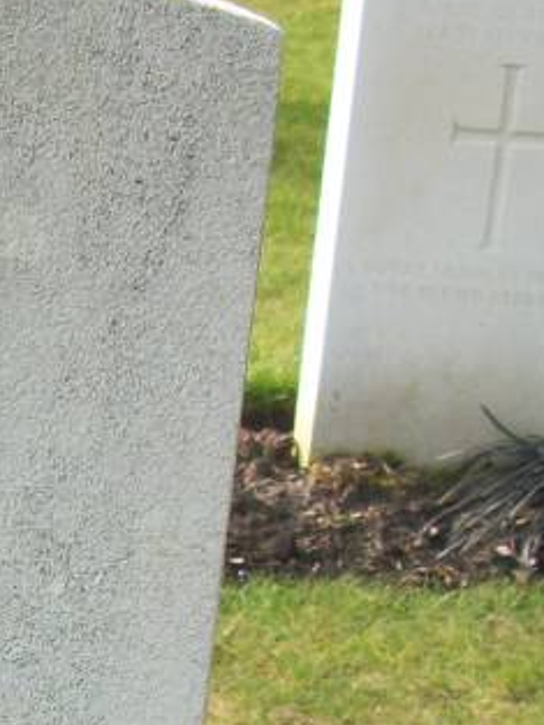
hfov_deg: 10.0
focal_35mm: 143
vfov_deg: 12.7
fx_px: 2994
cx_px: -299
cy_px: 1235
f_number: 3.1
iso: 80
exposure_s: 1/125
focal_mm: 6.3
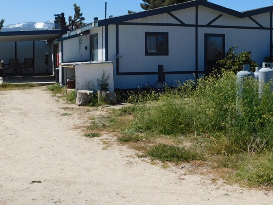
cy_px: 68
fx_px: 363
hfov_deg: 41.2
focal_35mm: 46
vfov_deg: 31.3
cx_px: 148
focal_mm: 5.3
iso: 125
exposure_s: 1/500
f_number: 6.4
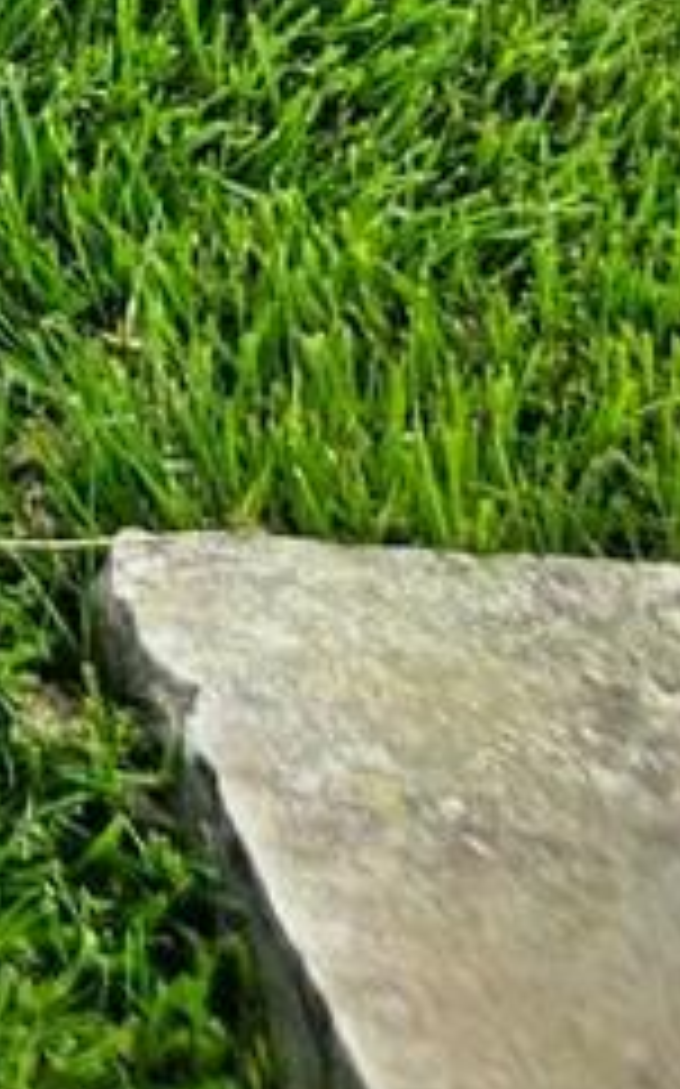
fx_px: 4601
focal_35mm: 155
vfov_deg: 10.4
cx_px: -1540
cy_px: -1966
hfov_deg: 7.3
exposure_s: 1/282
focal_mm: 6.3
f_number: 1.7
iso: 10
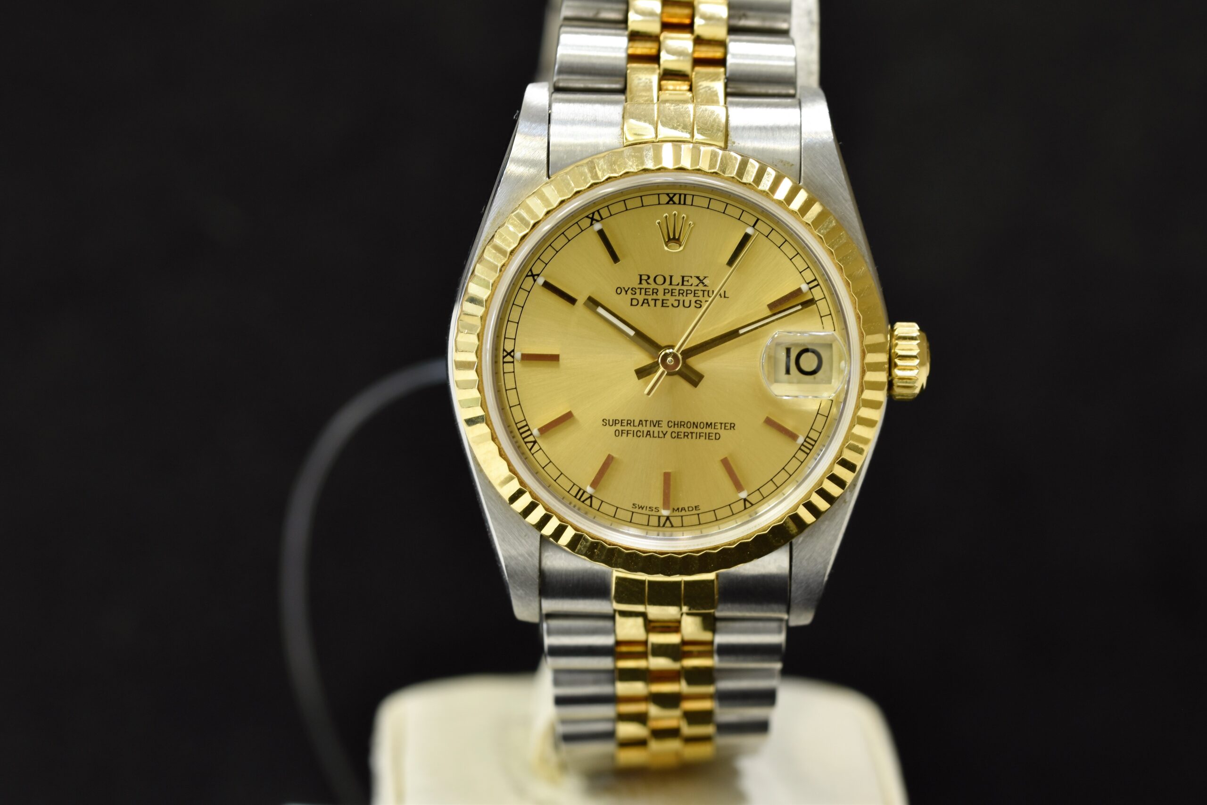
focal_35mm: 135
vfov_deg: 10.2
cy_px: 402
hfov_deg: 15.2
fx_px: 4526
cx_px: 604
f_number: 8
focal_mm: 90
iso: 100
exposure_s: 1/6
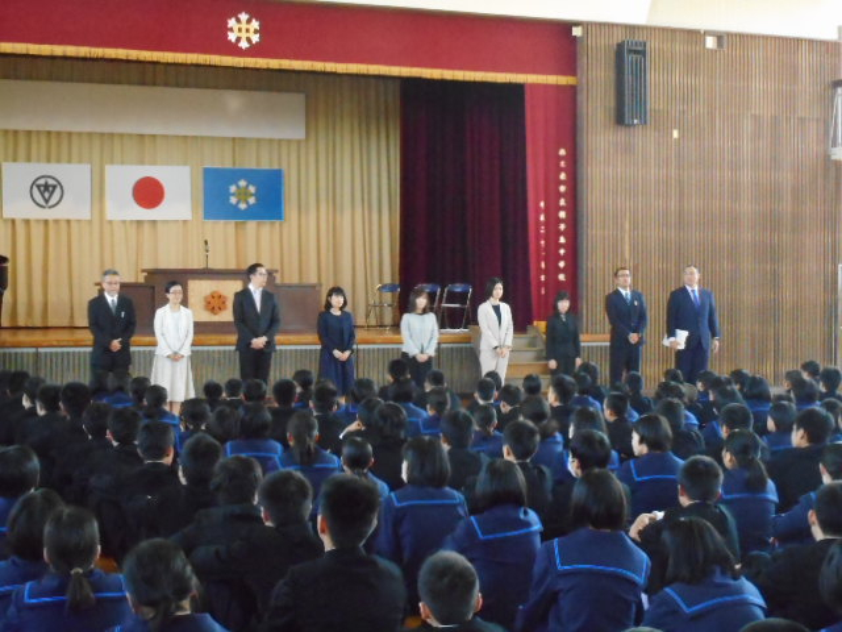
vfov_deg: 21.9
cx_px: 421
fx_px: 1630
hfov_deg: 29.0
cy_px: 316
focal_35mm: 67
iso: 1600
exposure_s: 1/60
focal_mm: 12
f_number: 5.3
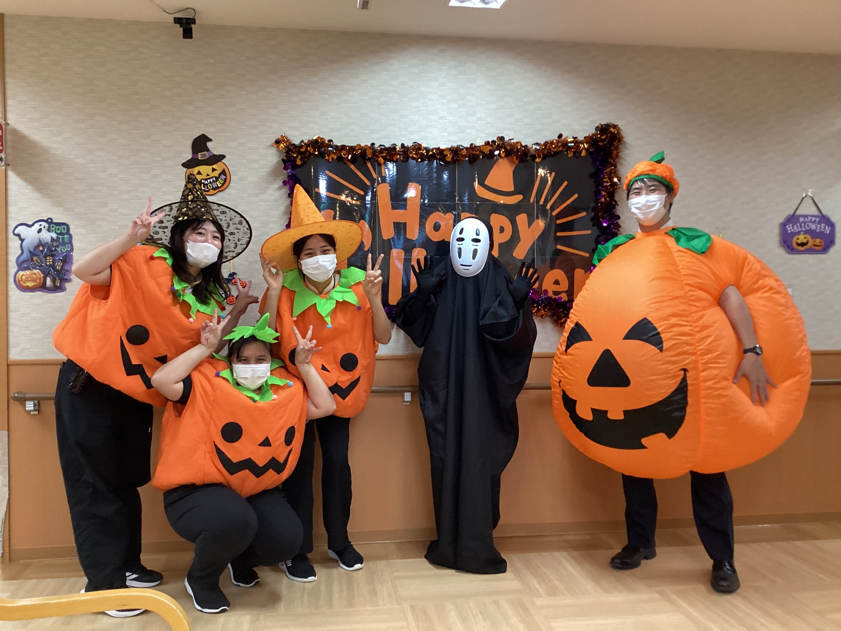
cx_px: 420
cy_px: 316
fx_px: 753
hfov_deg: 58.4
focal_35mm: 31
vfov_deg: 45.4
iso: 200
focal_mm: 3.3
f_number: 2.4
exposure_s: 1/60
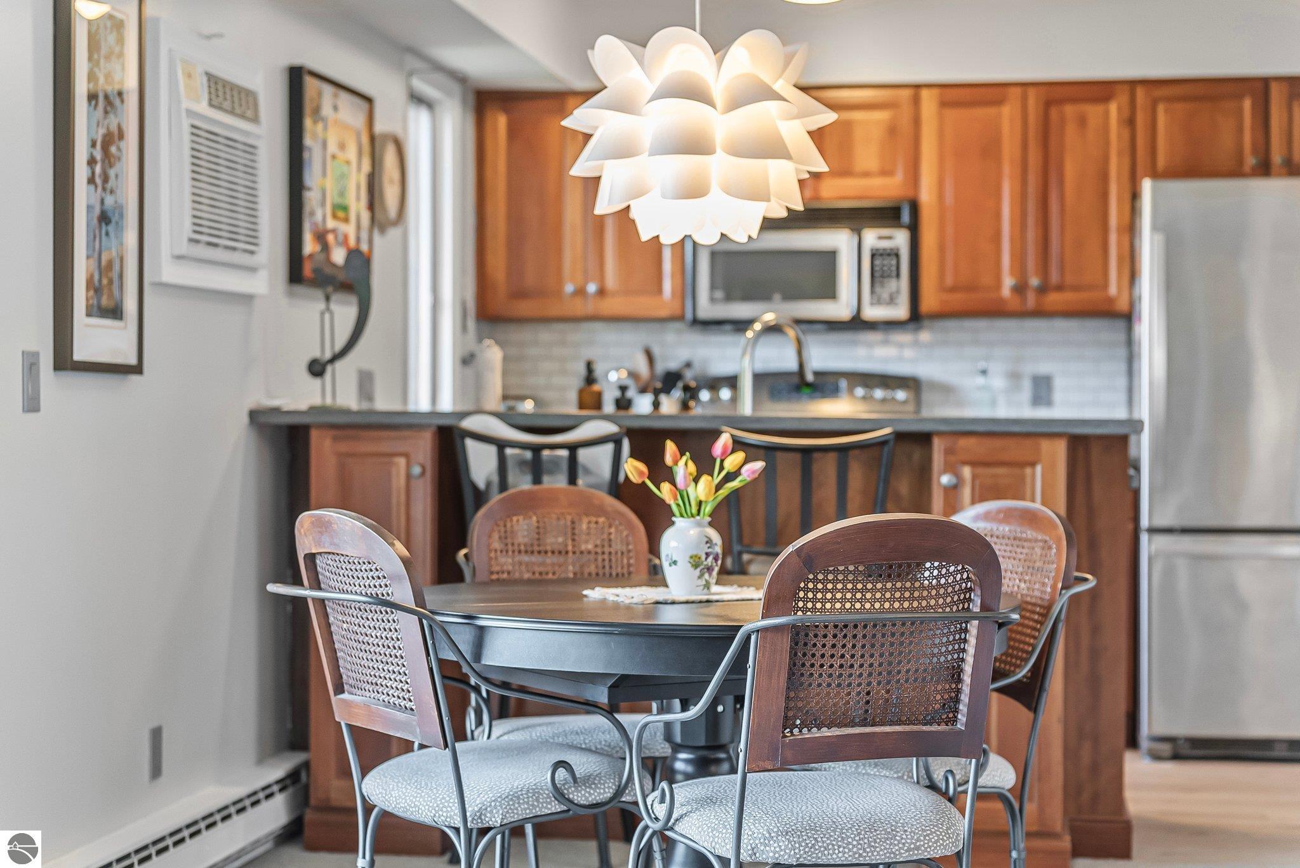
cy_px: 434
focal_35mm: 63
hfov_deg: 31.9
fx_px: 2276
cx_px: 650
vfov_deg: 21.6
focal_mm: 63
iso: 1600
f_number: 2.8
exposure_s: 1/250
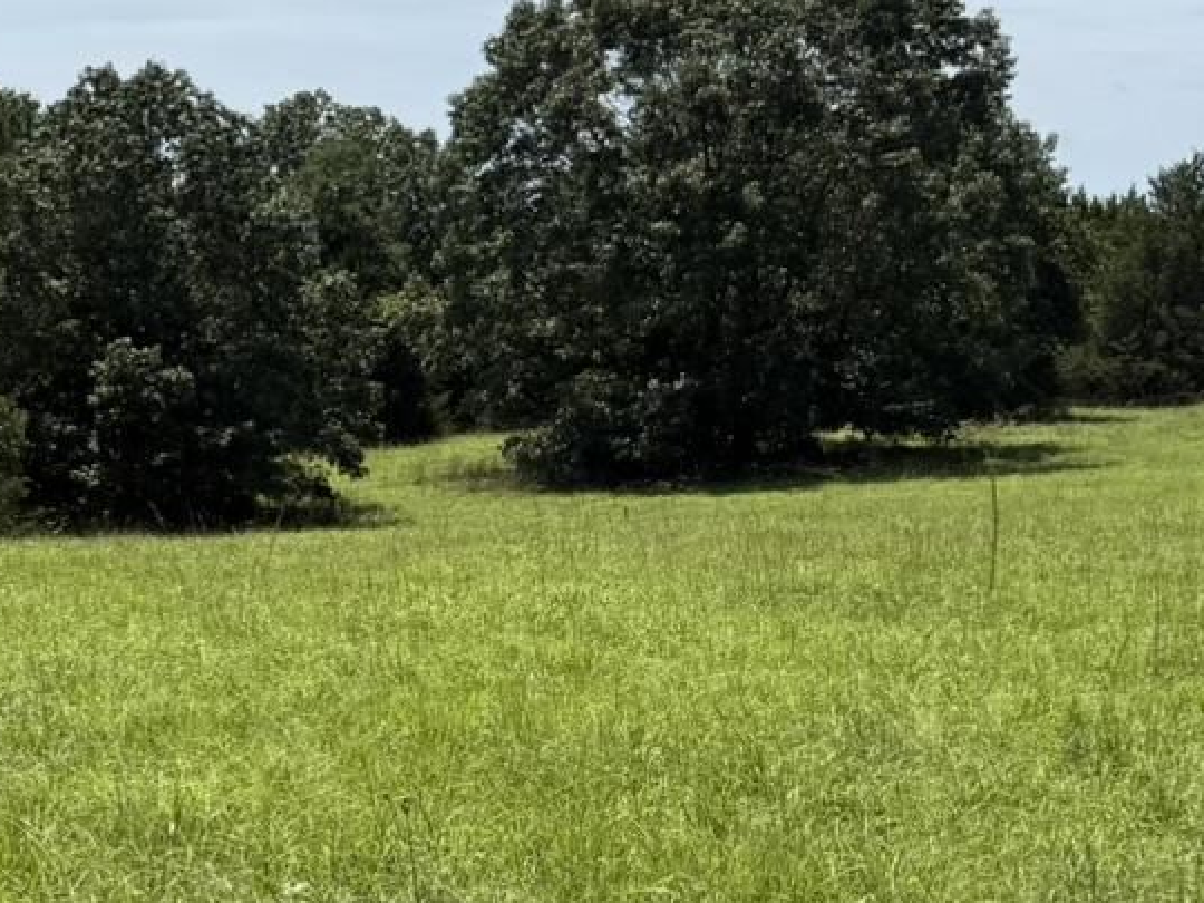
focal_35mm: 91
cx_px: -390
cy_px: 640
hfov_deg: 19.7
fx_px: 3165
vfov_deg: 16.2
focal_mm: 6.76
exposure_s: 1/5714
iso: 80
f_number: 1.78
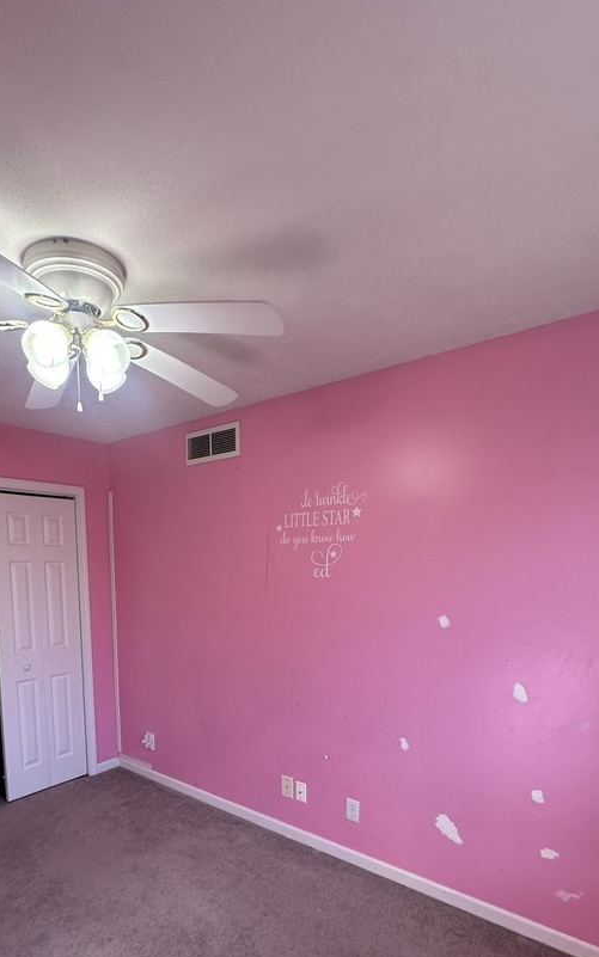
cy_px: 634
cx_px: 232
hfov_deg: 59.1
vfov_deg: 82.3
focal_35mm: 20
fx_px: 522
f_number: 2.2
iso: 125
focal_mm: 2.22
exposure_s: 1/120
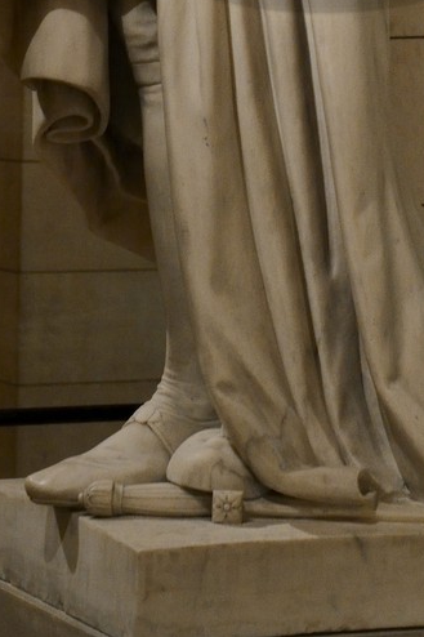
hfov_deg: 8.5
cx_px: 321
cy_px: -389
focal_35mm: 162
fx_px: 2864
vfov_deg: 12.0
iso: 1600
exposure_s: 1/15
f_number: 5
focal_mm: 50
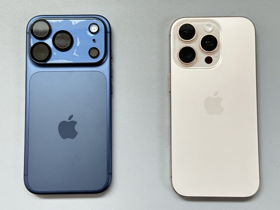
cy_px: 105
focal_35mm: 48
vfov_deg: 30.3
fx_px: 388
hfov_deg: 39.6
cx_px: 140
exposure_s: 1/40
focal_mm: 6.86
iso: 250
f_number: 1.78
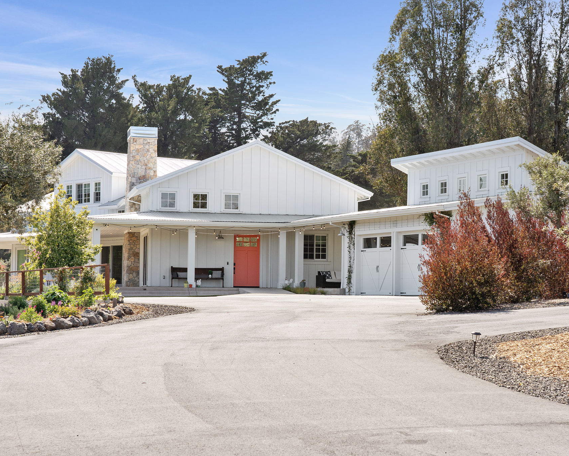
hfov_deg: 24.7
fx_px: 1297
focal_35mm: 77
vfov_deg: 19.9
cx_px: 298
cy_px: 228
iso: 400
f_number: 10
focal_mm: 68
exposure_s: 1/250
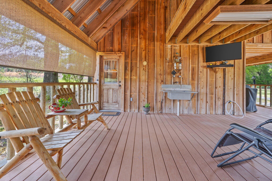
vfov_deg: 81.1
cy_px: 90
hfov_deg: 104.3
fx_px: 106
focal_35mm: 14
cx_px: 136
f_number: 9
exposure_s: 1/15
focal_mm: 14
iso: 320
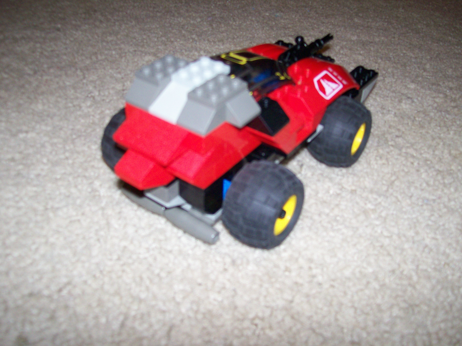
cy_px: 173
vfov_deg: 39.7
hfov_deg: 51.4
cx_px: 231
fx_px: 480
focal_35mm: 36
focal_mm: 6
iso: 140
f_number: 2.7
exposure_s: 1/64
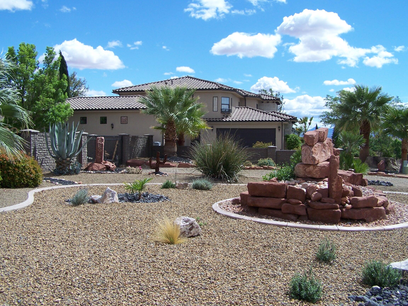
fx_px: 448
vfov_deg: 37.7
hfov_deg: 49.0
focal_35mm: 38
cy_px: 153
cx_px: 204
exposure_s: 1/1000
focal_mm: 6.3
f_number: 4
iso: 80
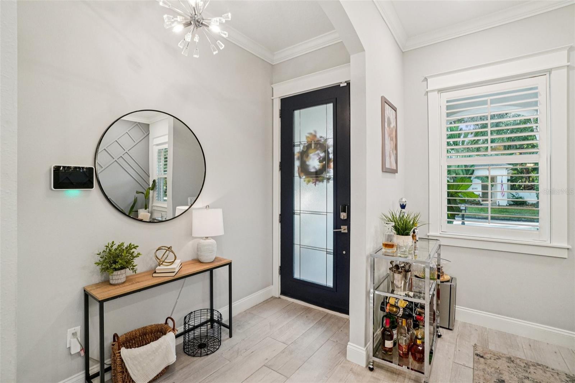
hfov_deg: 100.4
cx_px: 288
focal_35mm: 15
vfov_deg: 77.3
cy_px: 192
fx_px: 240
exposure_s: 1/30
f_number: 8
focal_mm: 10
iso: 640
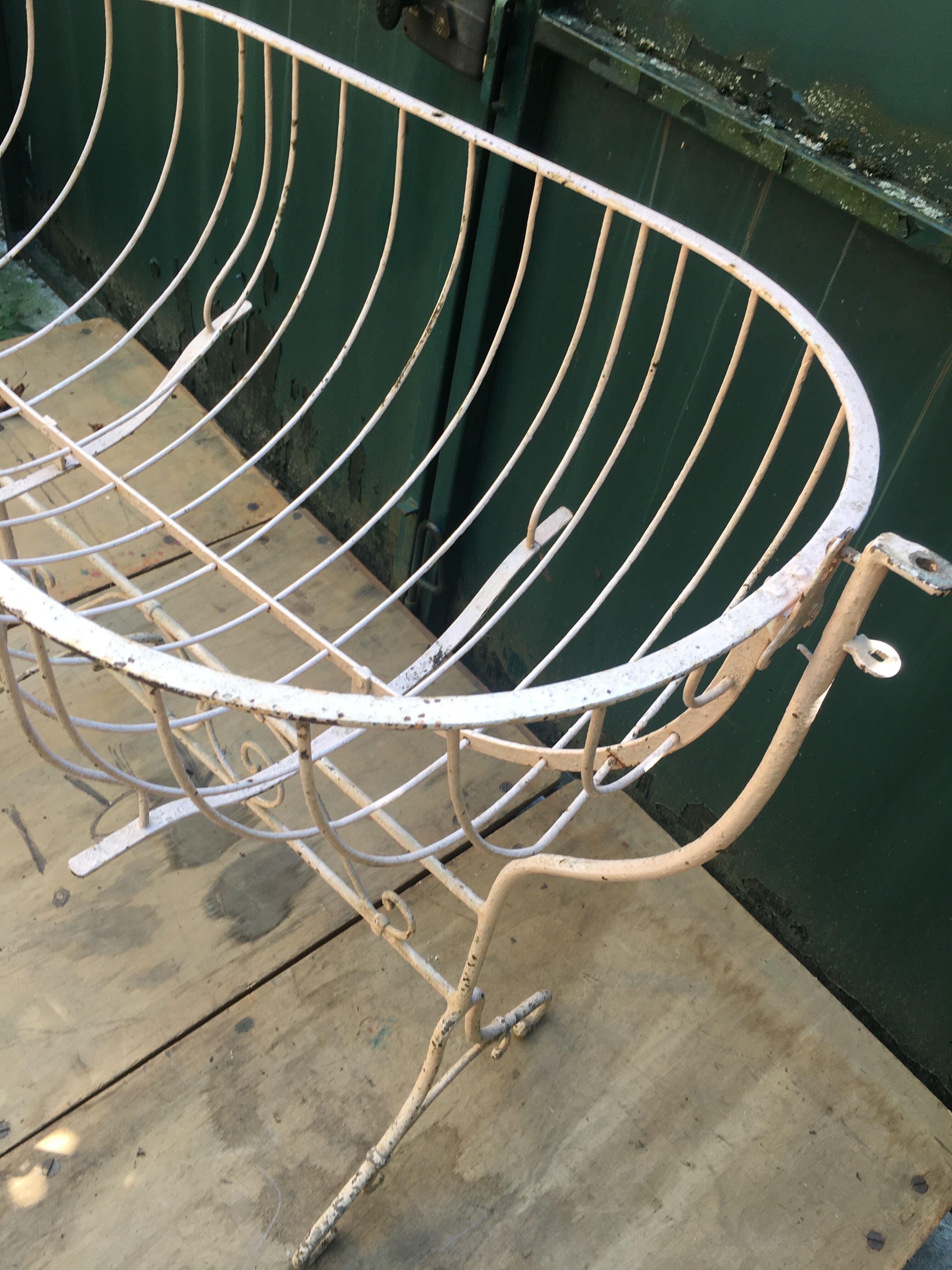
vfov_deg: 61.7
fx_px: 1063
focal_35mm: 29
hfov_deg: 48.2
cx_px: 476
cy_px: 635
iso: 25
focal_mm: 4.15
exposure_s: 1/50
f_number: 2.2
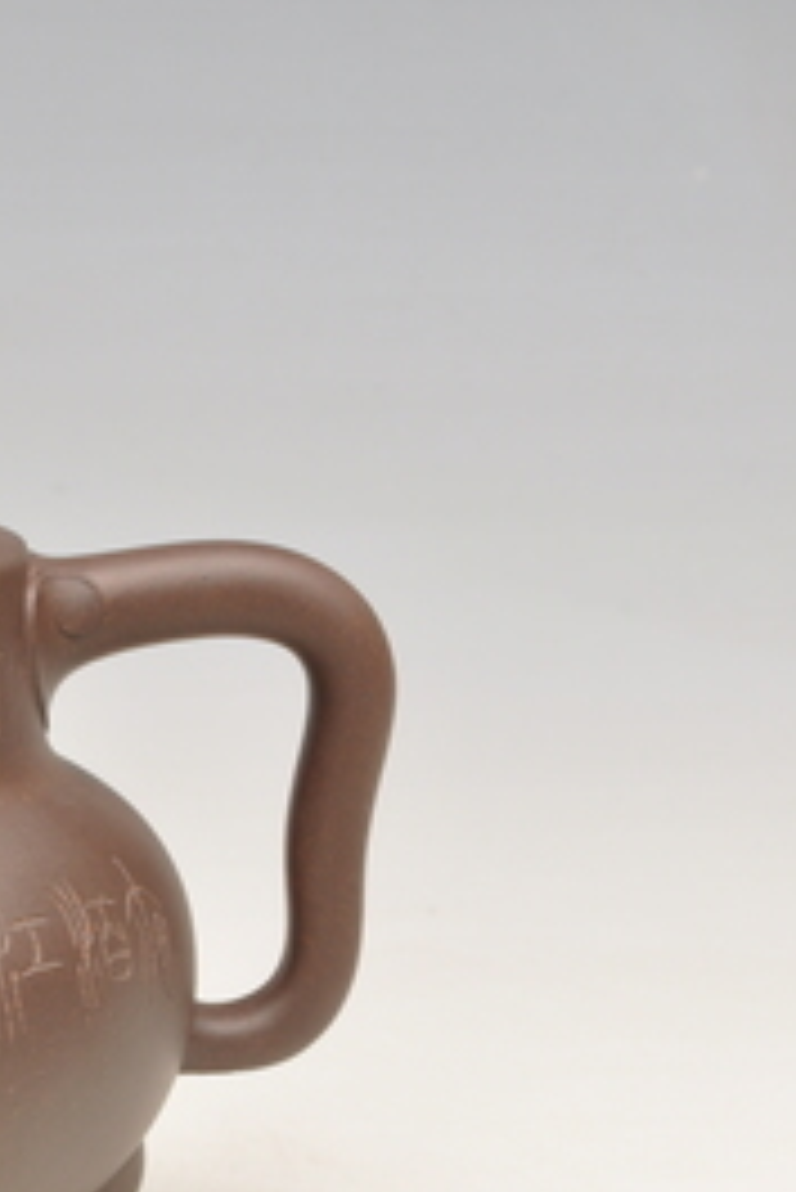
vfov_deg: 12.9
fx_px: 5266
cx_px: -274
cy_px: 870
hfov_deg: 8.5
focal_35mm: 159
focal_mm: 44
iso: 200
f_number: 11
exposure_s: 1/125
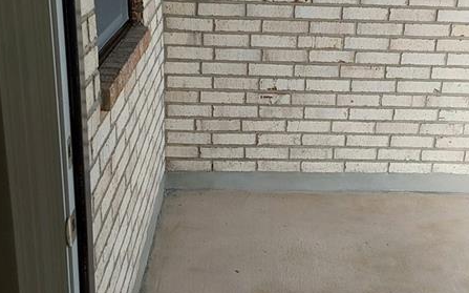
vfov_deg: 25.2
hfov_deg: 39.5
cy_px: 97
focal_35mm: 51
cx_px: 271
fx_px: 652
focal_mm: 2.91
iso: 50
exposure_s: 1/131
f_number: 1.9
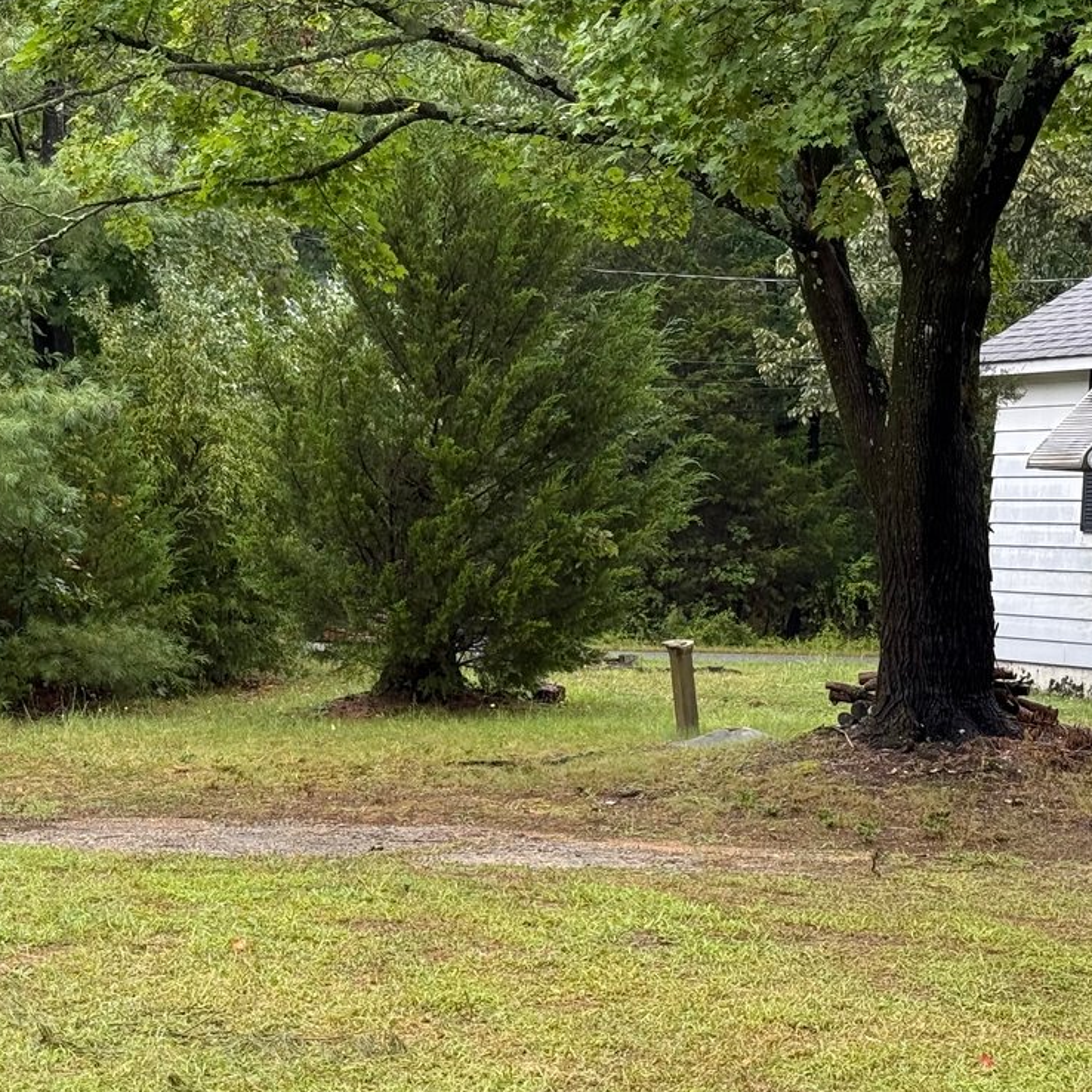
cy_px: 658
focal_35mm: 87
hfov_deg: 19.8
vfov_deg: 19.9
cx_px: 236
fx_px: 3105
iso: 80
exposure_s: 1/394
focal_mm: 6.76
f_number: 1.78
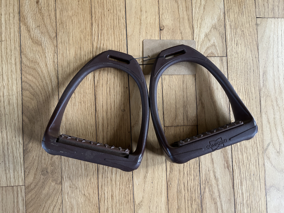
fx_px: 213
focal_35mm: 26
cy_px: 106
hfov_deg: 67.3
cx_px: 142
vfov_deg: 53.1
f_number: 1.5
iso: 400
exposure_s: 1/60
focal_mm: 5.7
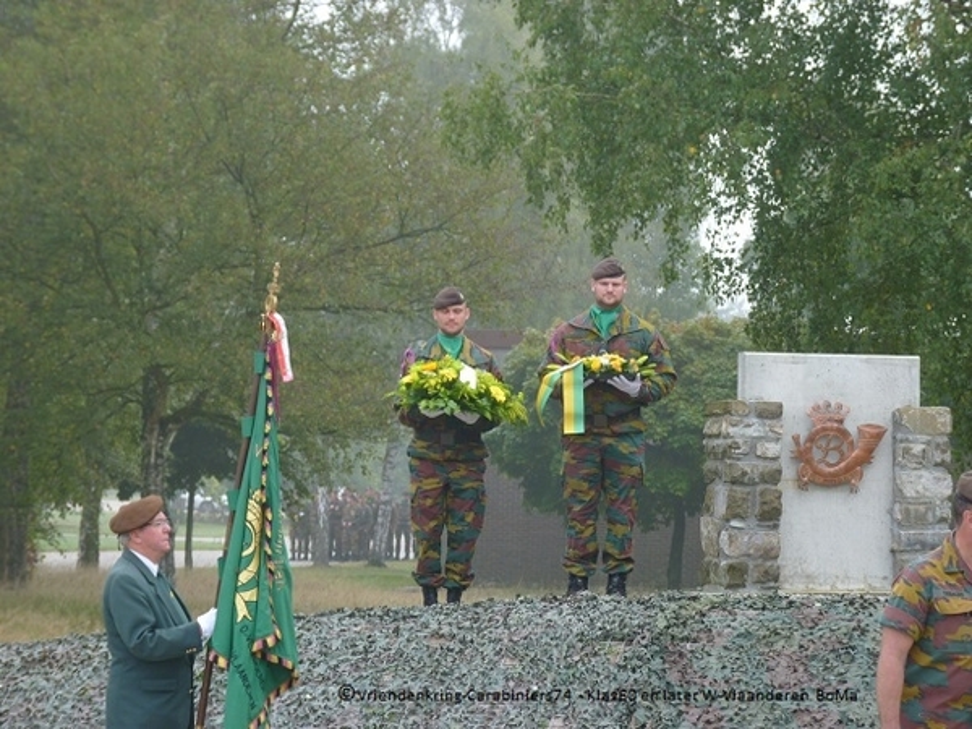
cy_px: 364
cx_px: 486
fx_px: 4577
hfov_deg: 12.1
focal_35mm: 163
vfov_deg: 9.1
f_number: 3.7
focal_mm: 29
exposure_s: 1/100
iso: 80
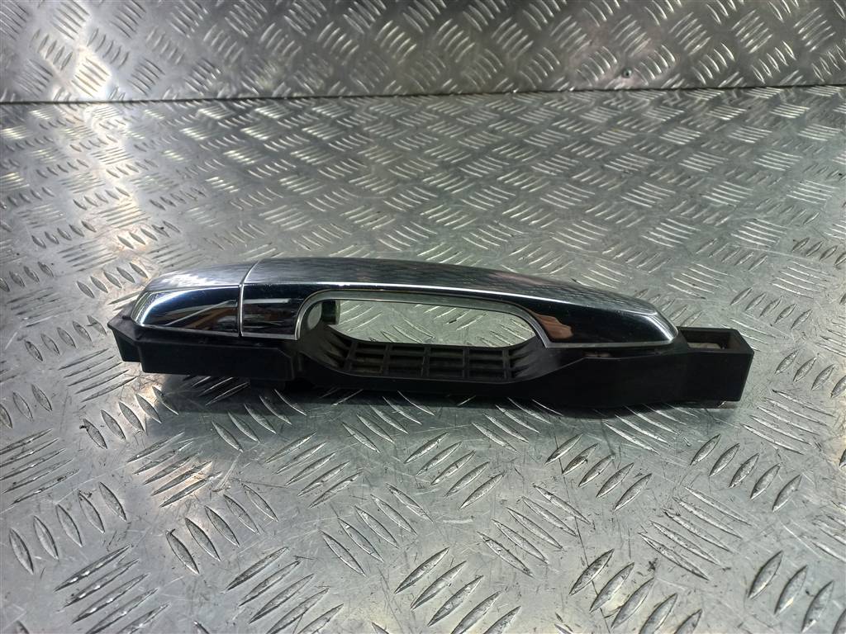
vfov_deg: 54.9
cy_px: 317
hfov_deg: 69.4
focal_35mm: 25
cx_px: 423
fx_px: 611
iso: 50
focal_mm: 4.6
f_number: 1.8
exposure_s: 1/50
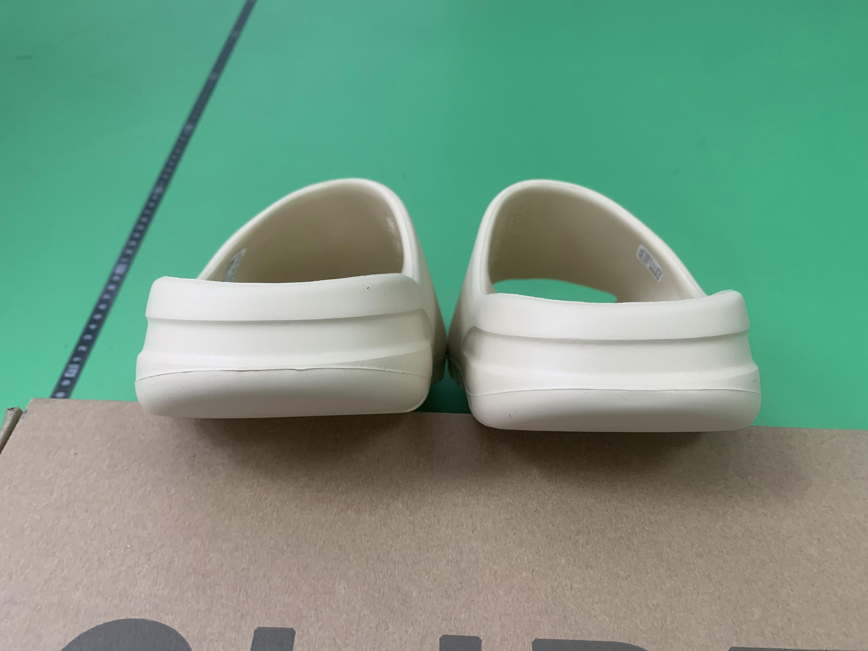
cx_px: 434
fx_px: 652
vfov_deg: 53.1
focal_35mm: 26
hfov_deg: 67.3
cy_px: 326
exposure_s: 1/60
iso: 160
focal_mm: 4.25
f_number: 1.8
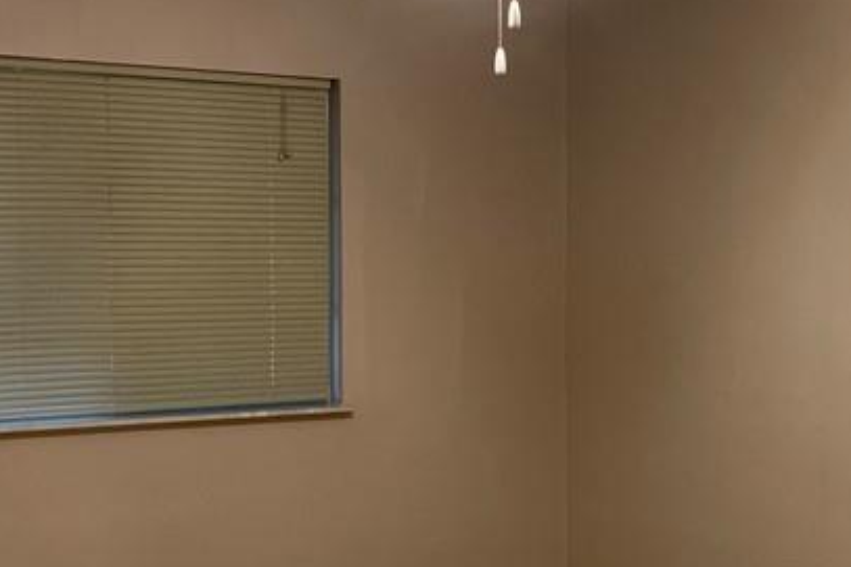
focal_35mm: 68
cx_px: 548
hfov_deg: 29.5
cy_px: 387
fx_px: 1607
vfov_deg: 19.9
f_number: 1.8
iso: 250
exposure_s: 1/40
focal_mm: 4.25
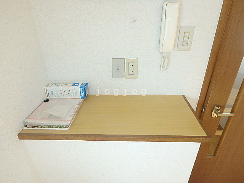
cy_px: 92
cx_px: 122
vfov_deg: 63.4
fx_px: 148
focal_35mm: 21
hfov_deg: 79.0
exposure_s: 1/60
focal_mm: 3.7
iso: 125
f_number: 3.5
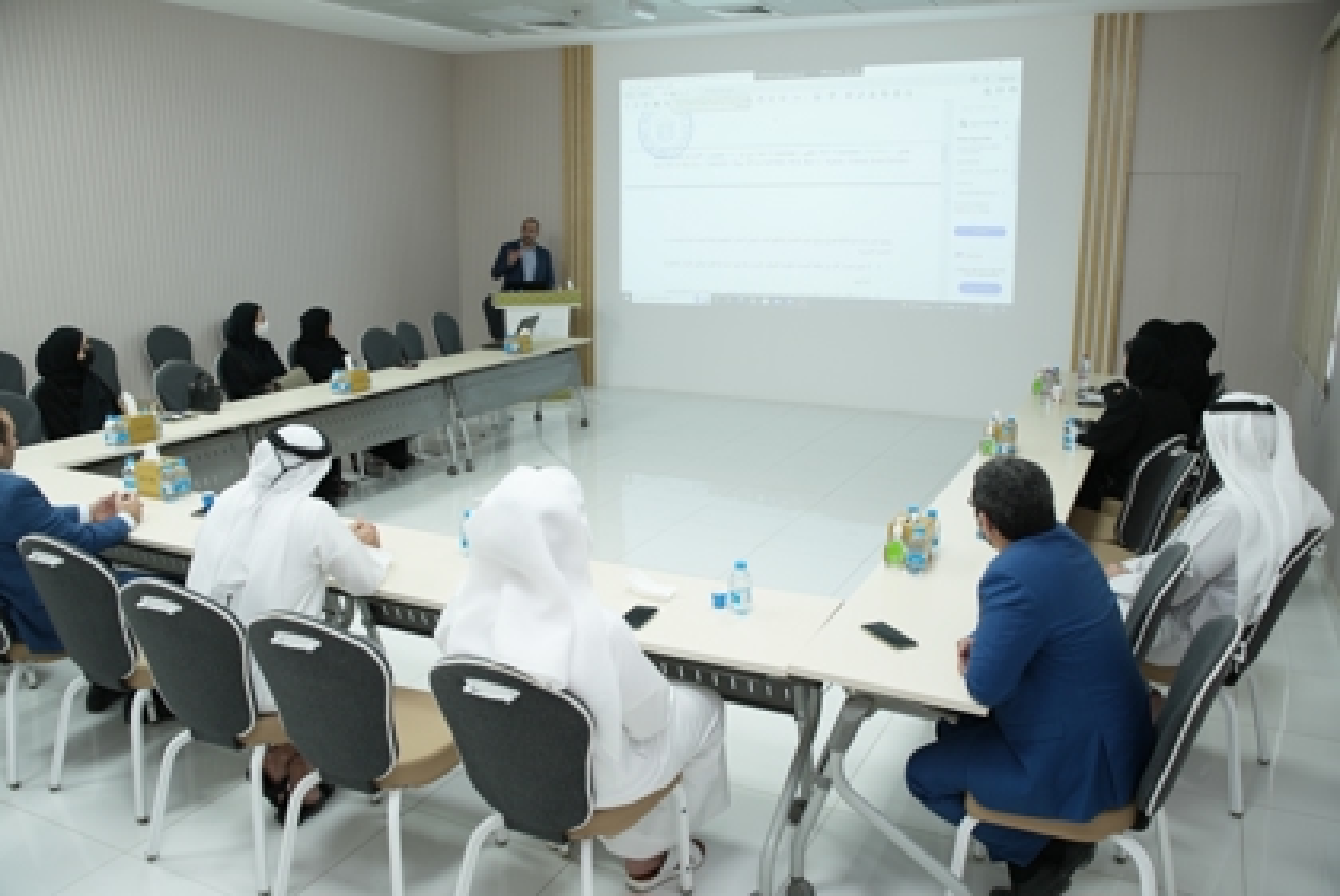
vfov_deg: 45.1
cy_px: 448
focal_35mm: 29
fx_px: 1081
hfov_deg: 63.6
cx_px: 670
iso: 320
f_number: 5
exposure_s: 1/40
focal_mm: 29
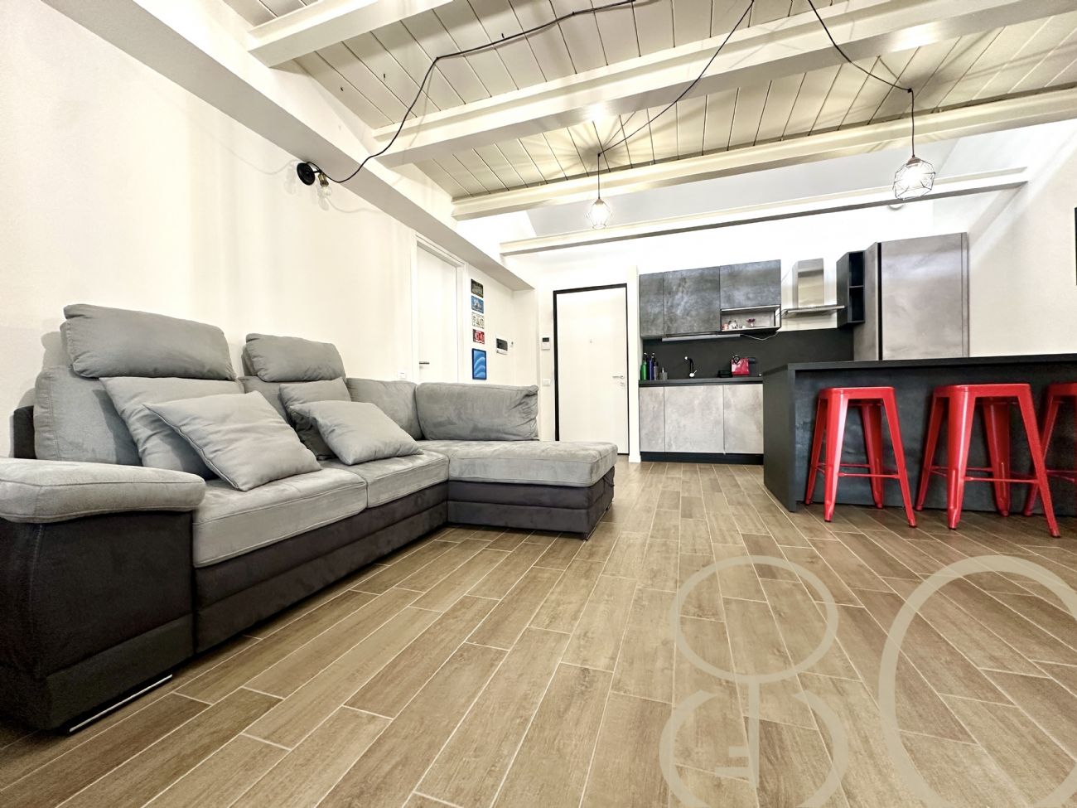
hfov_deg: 102.1
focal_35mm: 14
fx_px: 436
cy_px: 404
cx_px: 538
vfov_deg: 85.7
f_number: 2.2
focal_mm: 2.22
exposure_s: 1/50
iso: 250
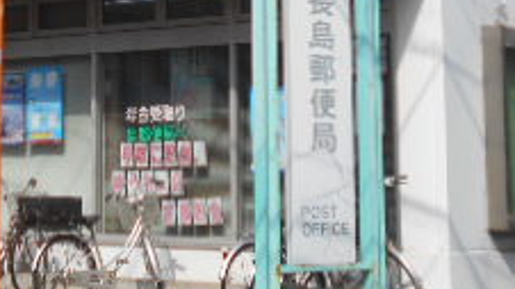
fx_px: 1857
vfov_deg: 8.7
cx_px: 105
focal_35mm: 136
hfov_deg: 15.7
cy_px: -173
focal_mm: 7.7
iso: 80
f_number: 4.2
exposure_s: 1/800
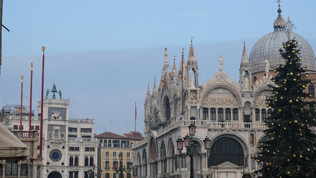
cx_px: 159
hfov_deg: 29.4
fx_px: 603
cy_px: 102
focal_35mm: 72
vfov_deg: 16.8
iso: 320
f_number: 5.6
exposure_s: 1/640
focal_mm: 45
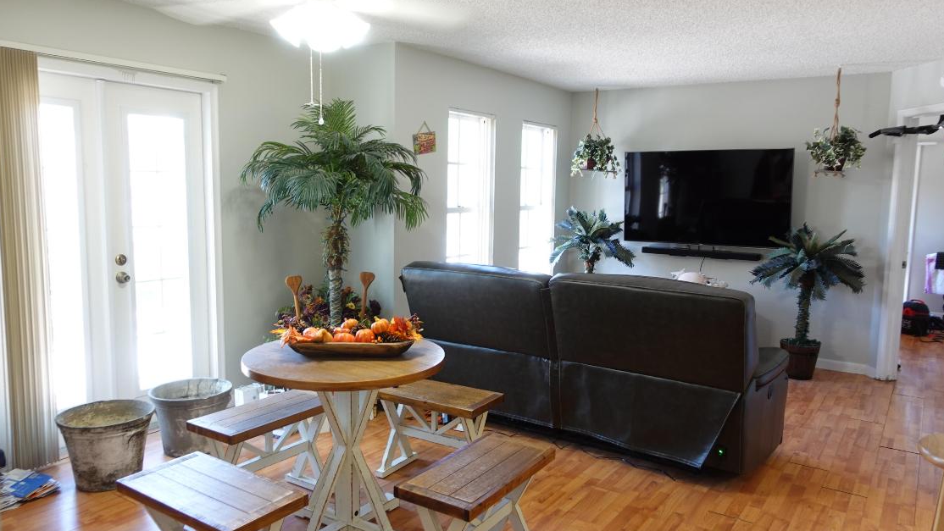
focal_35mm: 26
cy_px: 267
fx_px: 651
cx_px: 481
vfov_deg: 44.4
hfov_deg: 71.9
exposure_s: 1/30
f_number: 2
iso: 125
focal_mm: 9.4
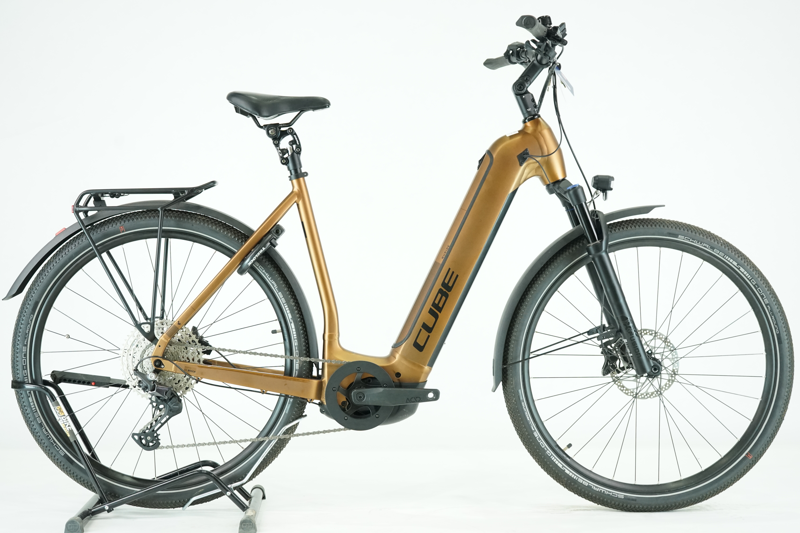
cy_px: 266
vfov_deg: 24.6
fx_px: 1222
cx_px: 400
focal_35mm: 55
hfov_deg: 36.2
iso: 2500
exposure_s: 1/200
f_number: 5
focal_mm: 55
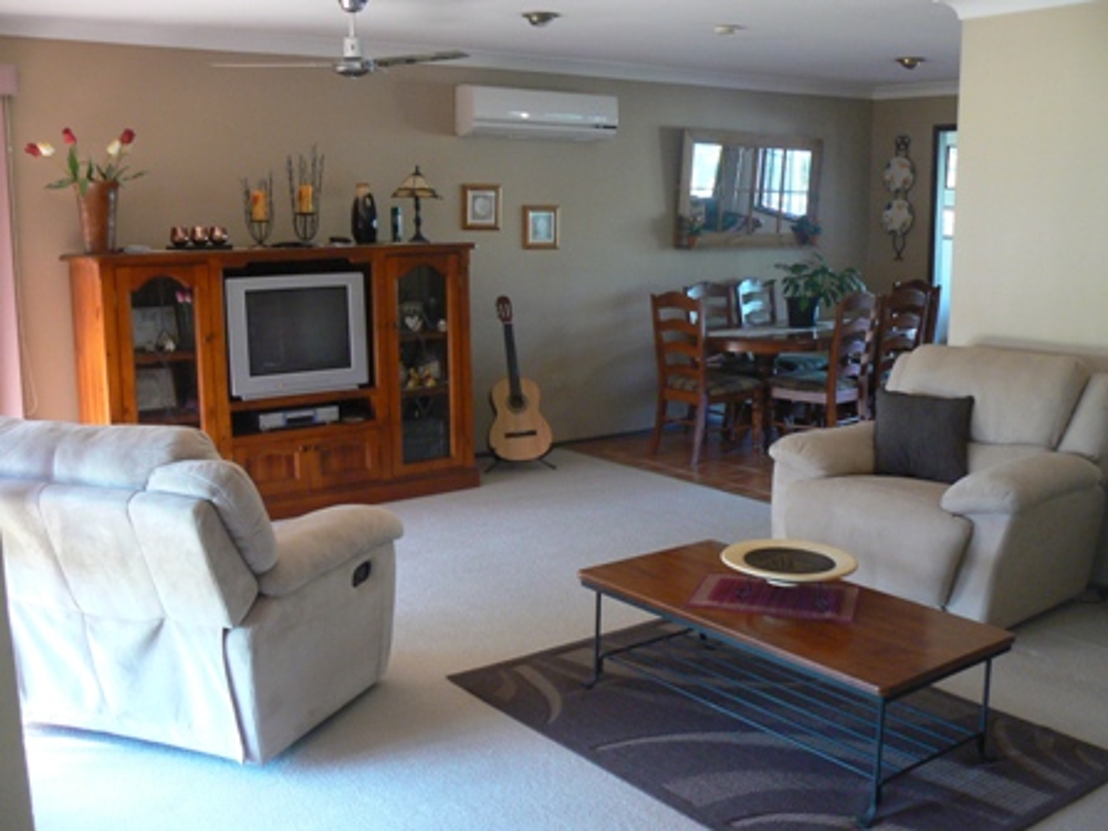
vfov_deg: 39.7
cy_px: 416
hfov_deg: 51.4
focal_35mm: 36
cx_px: 554
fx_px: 1152
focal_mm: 6
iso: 200
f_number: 2.8
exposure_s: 1/15
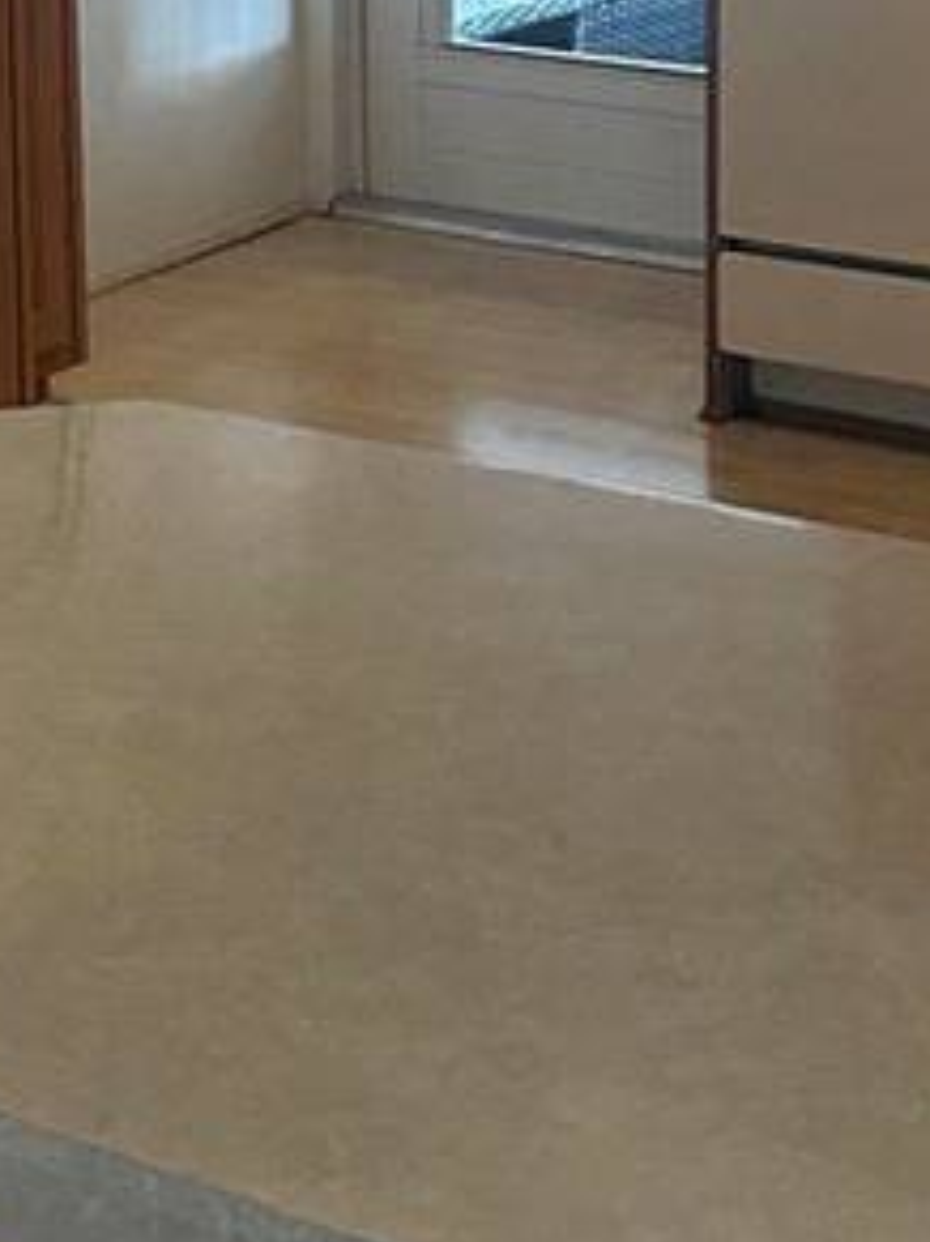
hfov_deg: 14.6
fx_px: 3549
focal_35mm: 99
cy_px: -141
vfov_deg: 19.0
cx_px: -107
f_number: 1.78
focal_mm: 6.86
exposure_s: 1/120
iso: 200
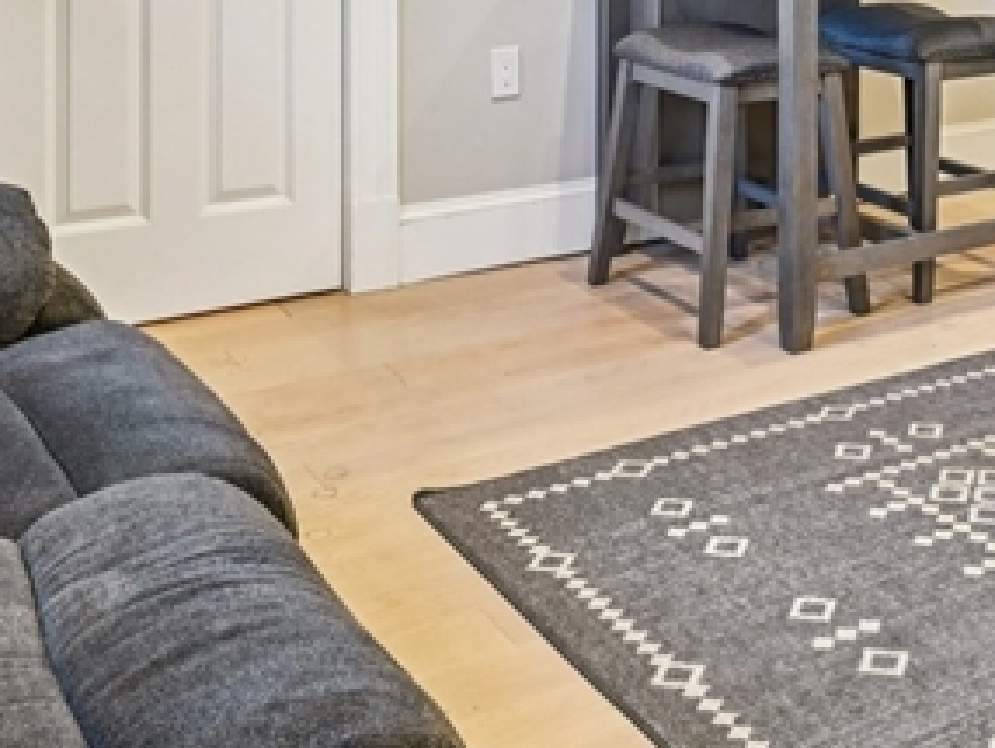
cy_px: -176
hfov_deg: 33.4
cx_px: 859
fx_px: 1582
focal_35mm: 55
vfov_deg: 23.9
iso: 400
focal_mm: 16
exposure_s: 1/8
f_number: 8
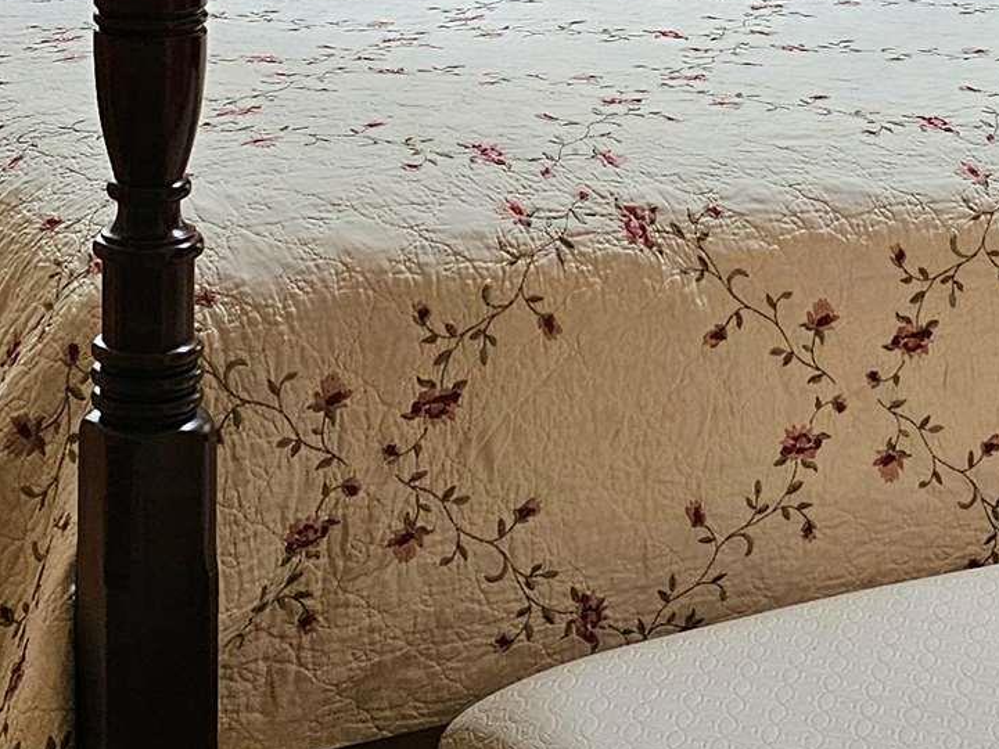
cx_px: 485
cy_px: -220
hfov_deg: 20.0
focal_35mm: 98
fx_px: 2829
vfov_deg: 14.5
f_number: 1.7
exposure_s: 1/120
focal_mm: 6.3
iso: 250
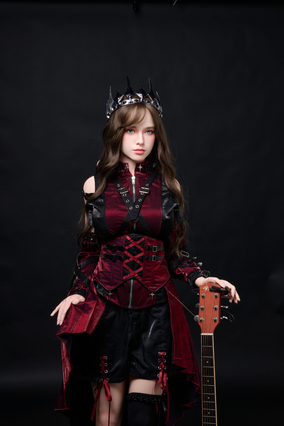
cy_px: 213
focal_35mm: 68
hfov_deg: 20.0
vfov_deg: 29.7
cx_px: 142
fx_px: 804
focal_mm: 68
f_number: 18
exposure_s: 1/160
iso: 64
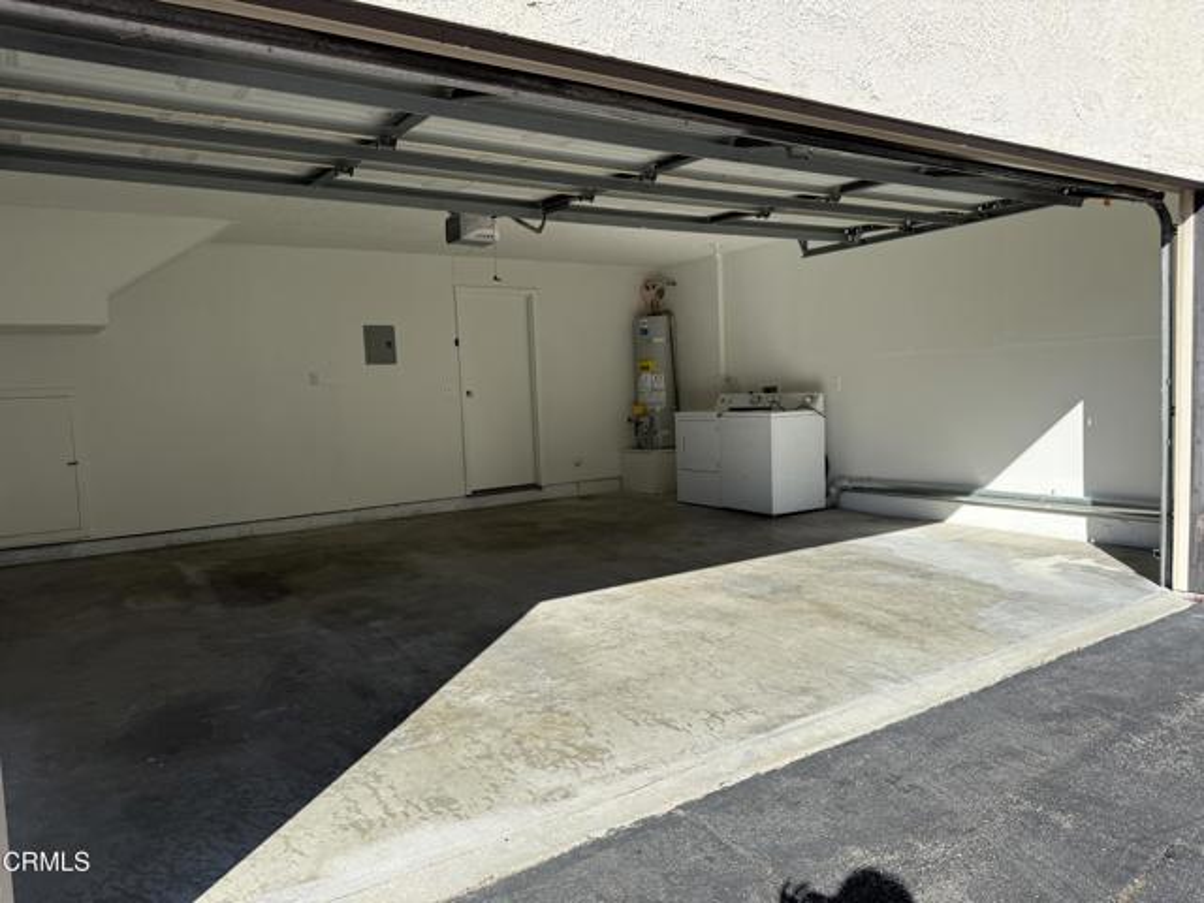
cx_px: 602
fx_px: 835
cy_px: 452
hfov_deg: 71.6
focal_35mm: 24
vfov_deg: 56.8
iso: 100
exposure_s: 1/3425
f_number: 1.78
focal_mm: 6.76
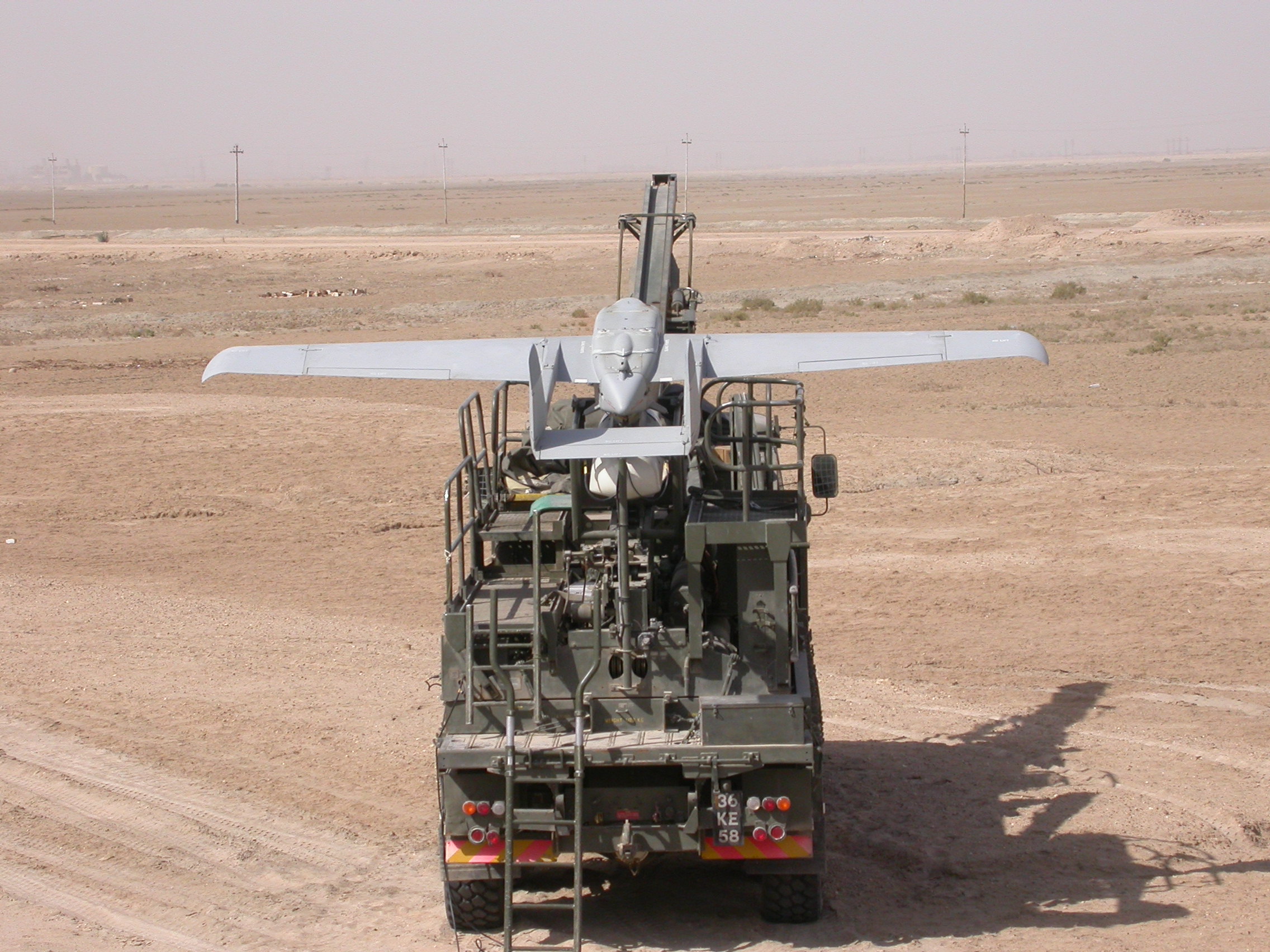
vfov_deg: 12.7
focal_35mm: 117
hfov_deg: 16.8
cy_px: 476
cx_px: 635
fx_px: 4293
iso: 100
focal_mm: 24.2
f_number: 6.9
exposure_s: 1/556
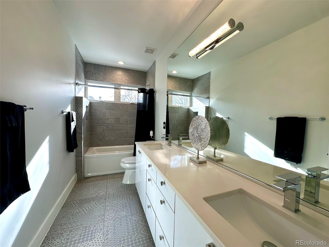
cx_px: 164
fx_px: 133
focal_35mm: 14
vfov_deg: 85.7
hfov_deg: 102.1
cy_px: 124
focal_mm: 2.22
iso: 64
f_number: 2.2
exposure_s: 1/120
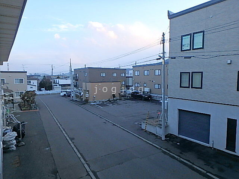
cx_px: 120
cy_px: 90
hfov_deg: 79.0
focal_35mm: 21
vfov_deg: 63.4
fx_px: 145
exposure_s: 1/200
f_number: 3.5
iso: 125
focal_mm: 3.7
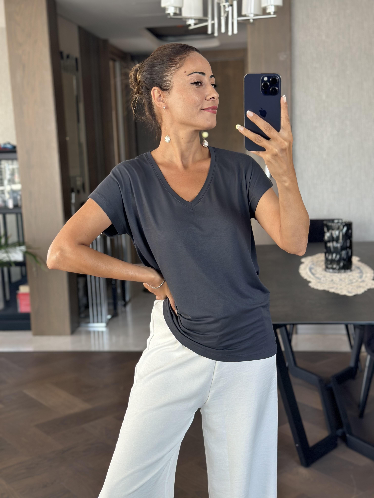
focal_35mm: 48
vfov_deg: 39.7
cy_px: 249
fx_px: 691
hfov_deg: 30.3
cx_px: 187
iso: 100
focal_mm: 6.86
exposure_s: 1/86
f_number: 1.78
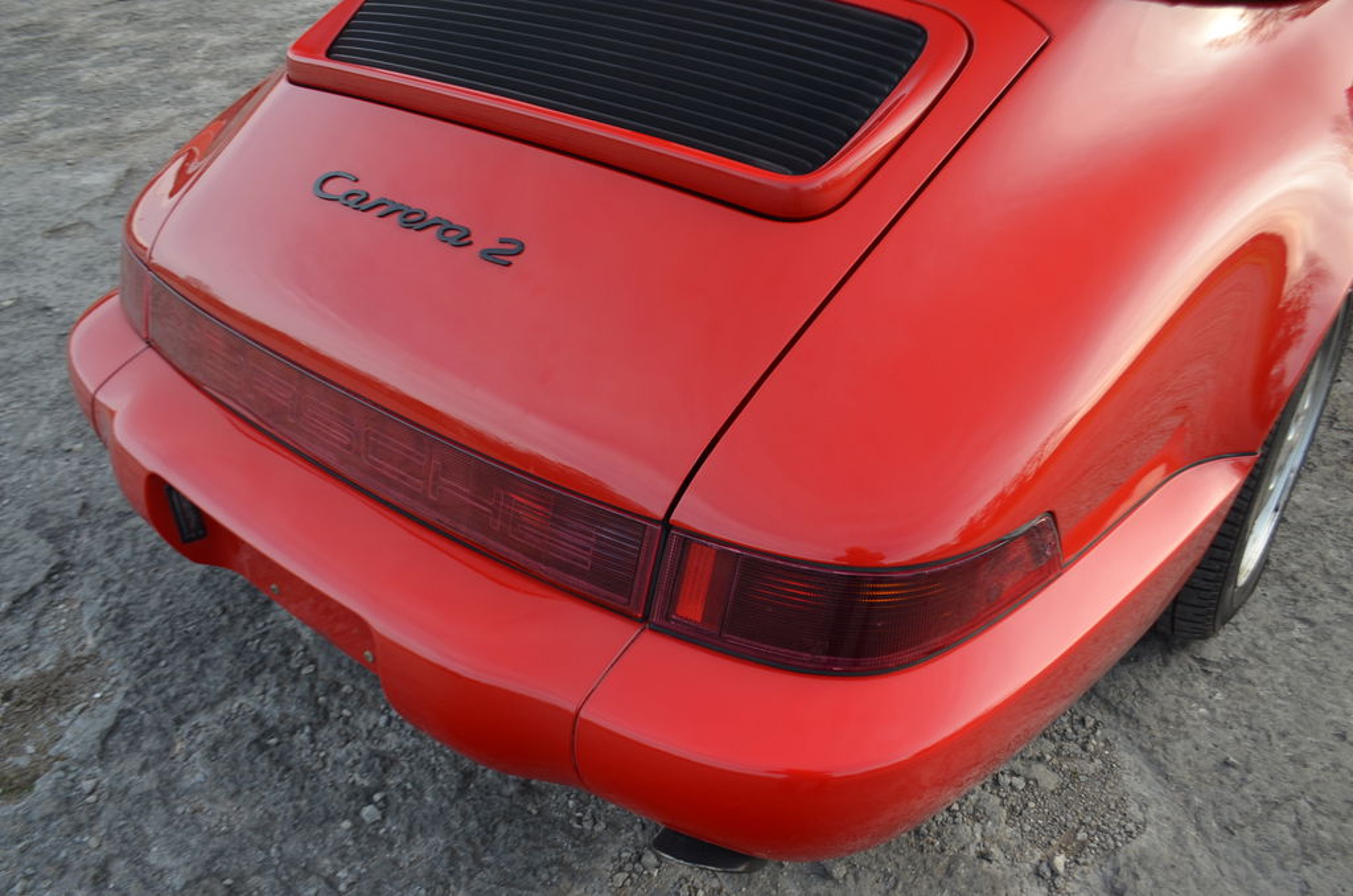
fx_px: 1013
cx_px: 676
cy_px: 448
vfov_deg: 47.7
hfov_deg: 67.5
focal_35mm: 27
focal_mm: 18
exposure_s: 1/125
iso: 320
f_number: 5.6
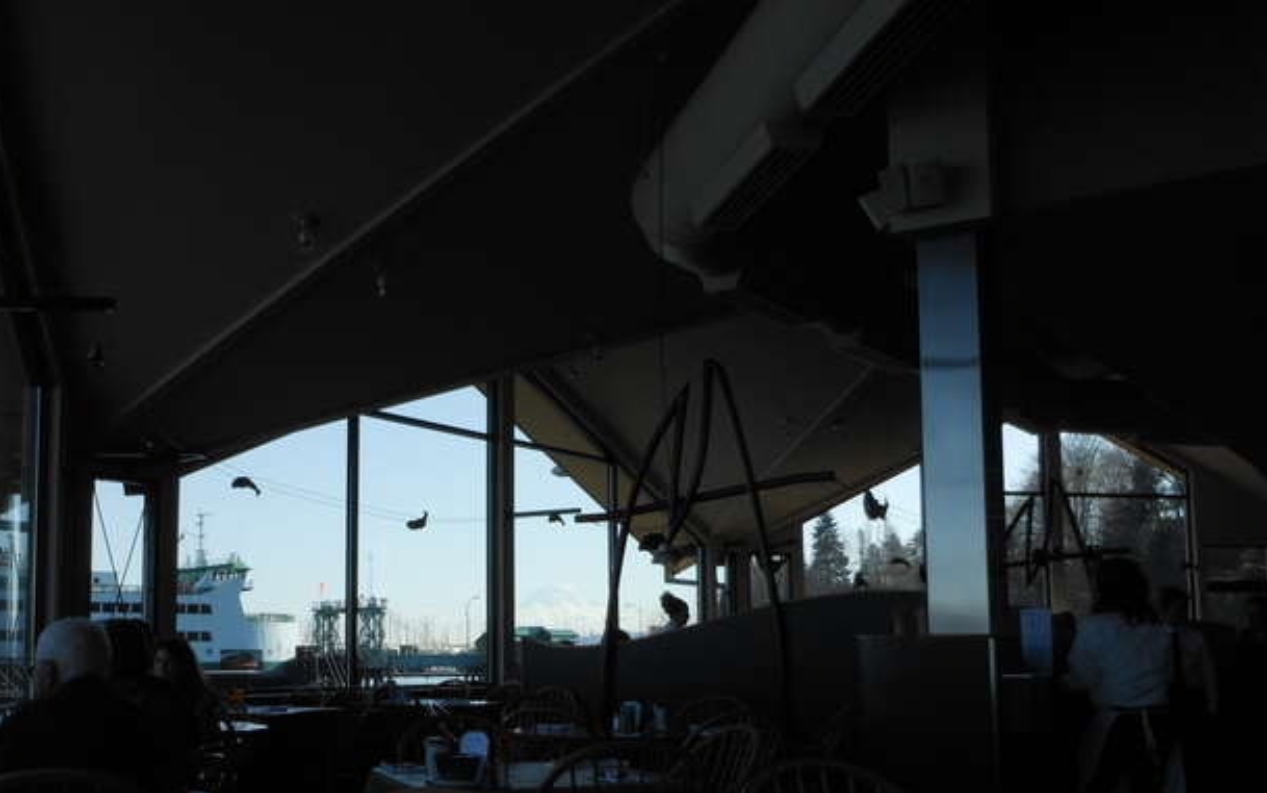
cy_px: 541
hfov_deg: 49.9
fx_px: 1347
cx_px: 487
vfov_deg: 32.5
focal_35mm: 39
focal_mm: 5
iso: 80
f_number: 3.7
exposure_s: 1/640
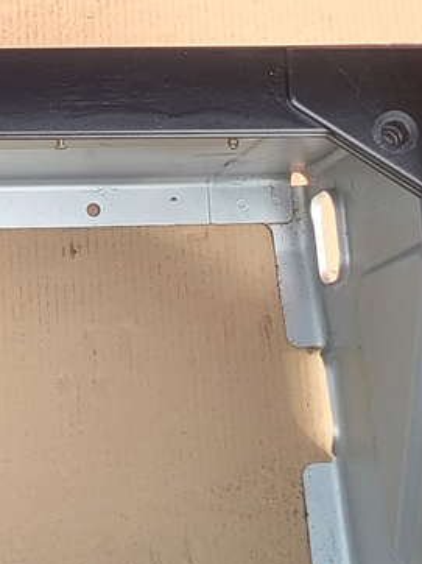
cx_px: -199
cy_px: 112
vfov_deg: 17.0
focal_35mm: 115
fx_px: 1871
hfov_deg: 12.3
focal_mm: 5.4
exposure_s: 1/167
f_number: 1.8
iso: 40
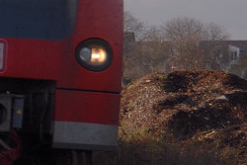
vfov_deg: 2.8
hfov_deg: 4.2
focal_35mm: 491
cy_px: 15
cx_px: -144
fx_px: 3371
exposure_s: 1/640
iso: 200
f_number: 5.6
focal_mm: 80
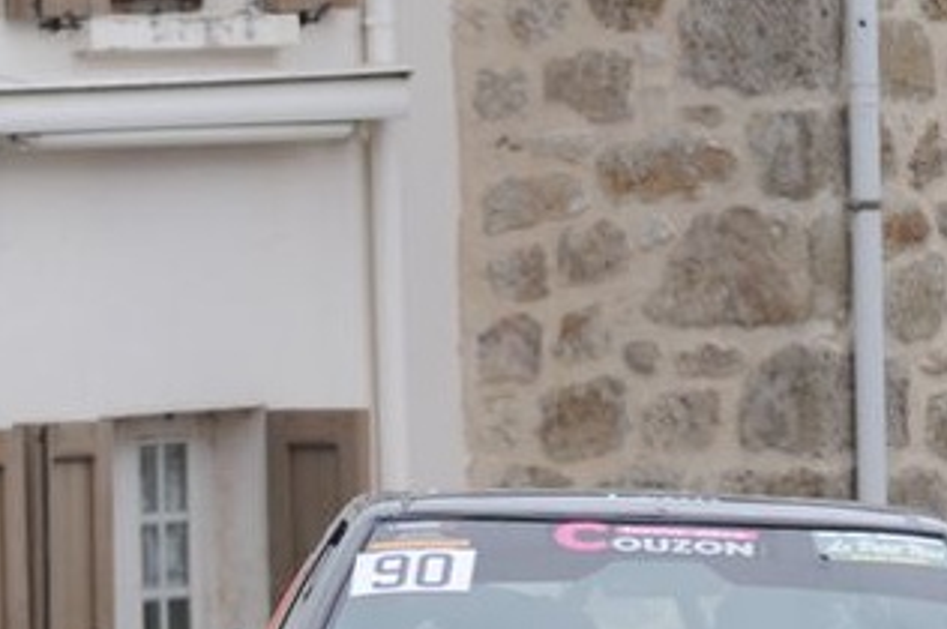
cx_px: 629
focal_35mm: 732
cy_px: 711
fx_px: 19242
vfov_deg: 1.9
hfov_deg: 2.8
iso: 500
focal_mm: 195
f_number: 14
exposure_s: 1/800
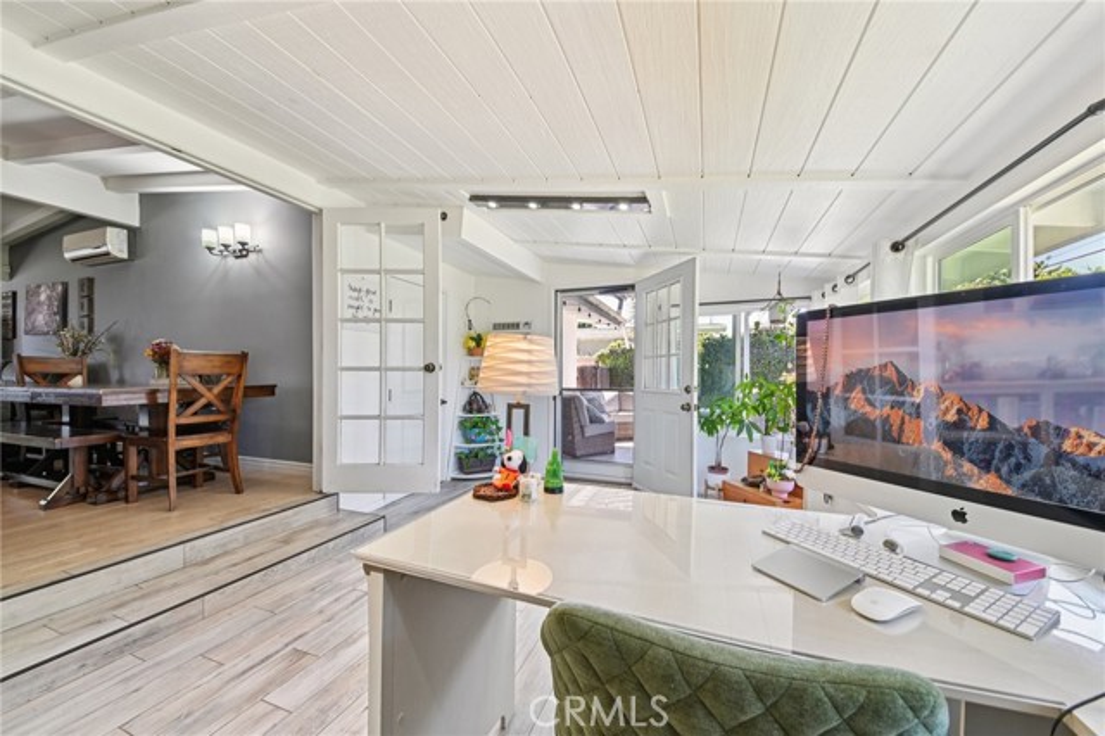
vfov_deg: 85.4
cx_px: 552
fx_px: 399
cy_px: 368
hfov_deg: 108.4
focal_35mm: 13
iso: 250
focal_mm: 13
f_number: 8
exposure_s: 1/6
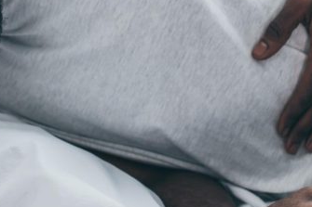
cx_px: 150
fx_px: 1325
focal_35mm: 153
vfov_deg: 8.9
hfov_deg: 13.4
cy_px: 25
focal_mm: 50
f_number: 3.5
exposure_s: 1/100
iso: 400
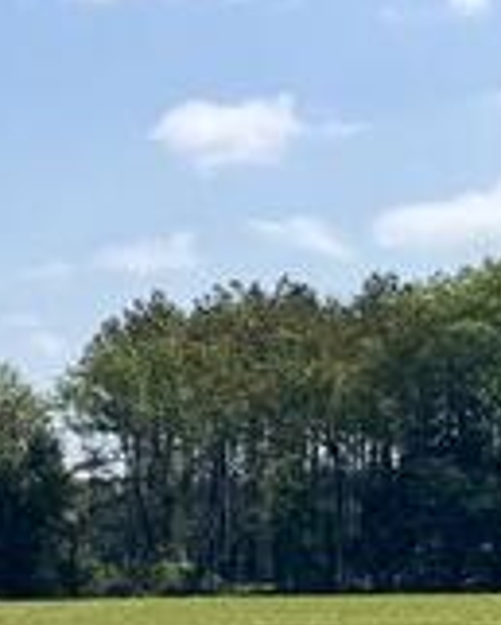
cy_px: 792
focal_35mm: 149
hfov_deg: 7.7
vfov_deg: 12.6
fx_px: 2759
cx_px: -1398
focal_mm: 6.76
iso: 80
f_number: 1.78
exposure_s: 1/6410
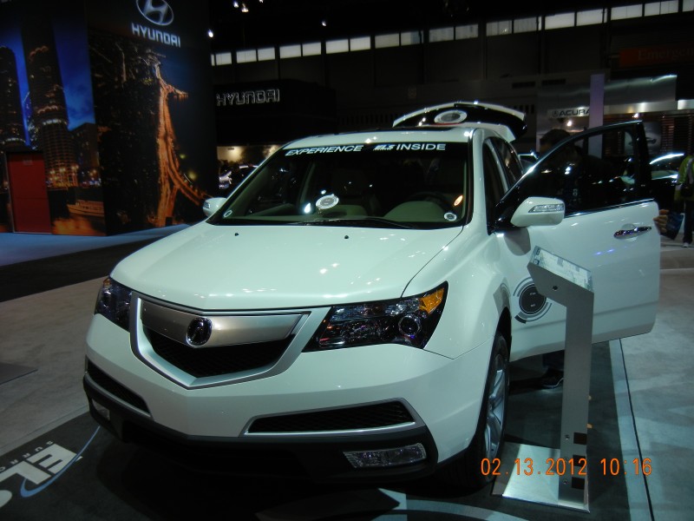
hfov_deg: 60.0
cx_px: 347
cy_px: 260
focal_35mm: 30
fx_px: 601
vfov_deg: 46.8
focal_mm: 5.4
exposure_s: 1/153
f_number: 3.5
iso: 160
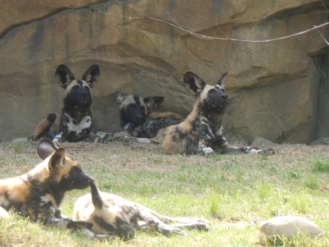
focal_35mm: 425
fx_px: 4039
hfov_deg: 4.7
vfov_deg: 3.5
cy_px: 124
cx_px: 164
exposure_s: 1/60
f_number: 5.7
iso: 125
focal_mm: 76.4
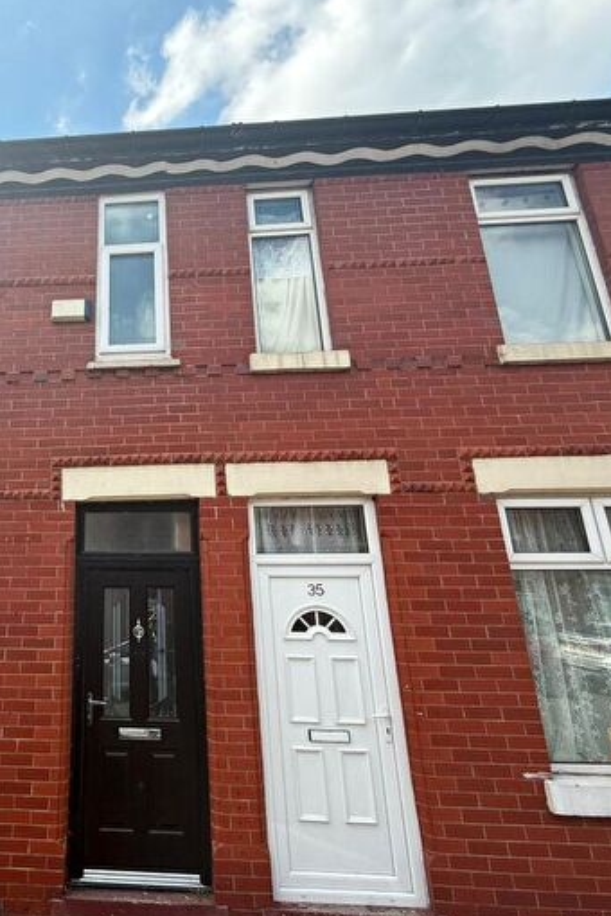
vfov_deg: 84.0
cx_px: 110
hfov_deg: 56.7
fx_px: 509
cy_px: 462
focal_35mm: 20
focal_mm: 2.22
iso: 50
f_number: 2.2
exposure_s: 1/928
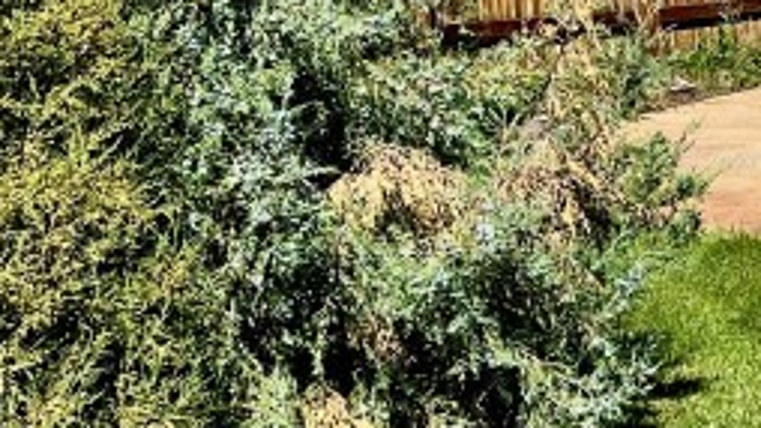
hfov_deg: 17.8
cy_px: 108
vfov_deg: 10.6
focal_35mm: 114
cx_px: 941
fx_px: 2301
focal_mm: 5.1
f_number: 1.6
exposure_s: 1/3745
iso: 50
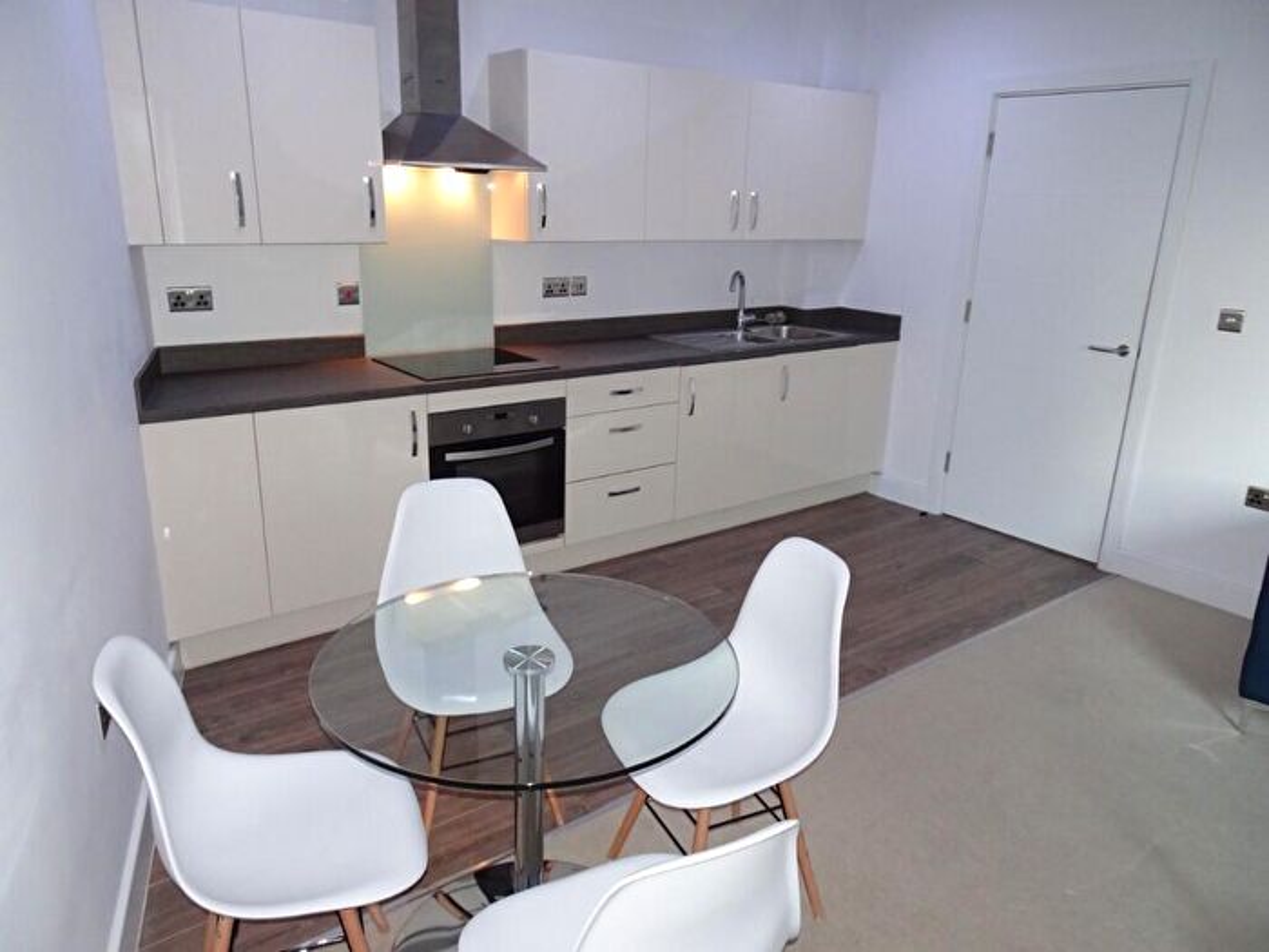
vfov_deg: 56.8
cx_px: 634
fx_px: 880
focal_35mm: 24
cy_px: 476
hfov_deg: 71.6
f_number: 3.5
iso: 500
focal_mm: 4.1
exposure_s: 1/30
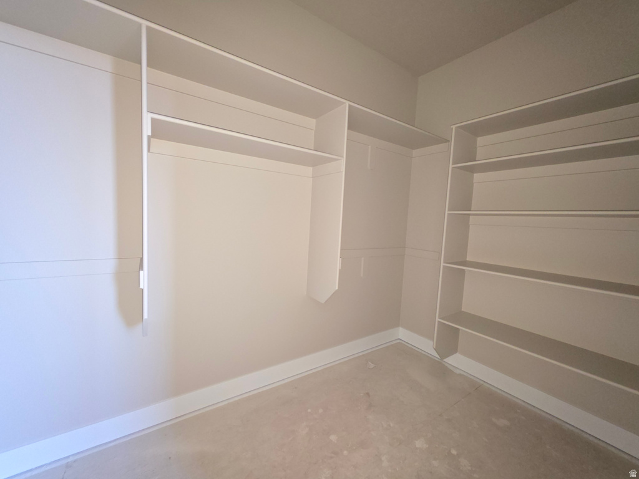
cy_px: 240
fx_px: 240
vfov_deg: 89.9
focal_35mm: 13
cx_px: 320
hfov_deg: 106.2
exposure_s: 1/30
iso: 320
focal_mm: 2.2
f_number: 1.9
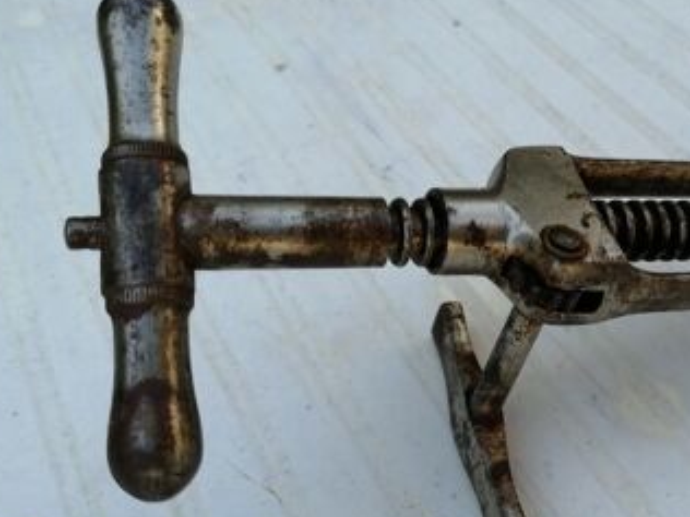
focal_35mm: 41
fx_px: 817
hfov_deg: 44.7
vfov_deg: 35.1
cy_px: 273
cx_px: 491
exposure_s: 1/213
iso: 50
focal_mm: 3.95
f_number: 1.8
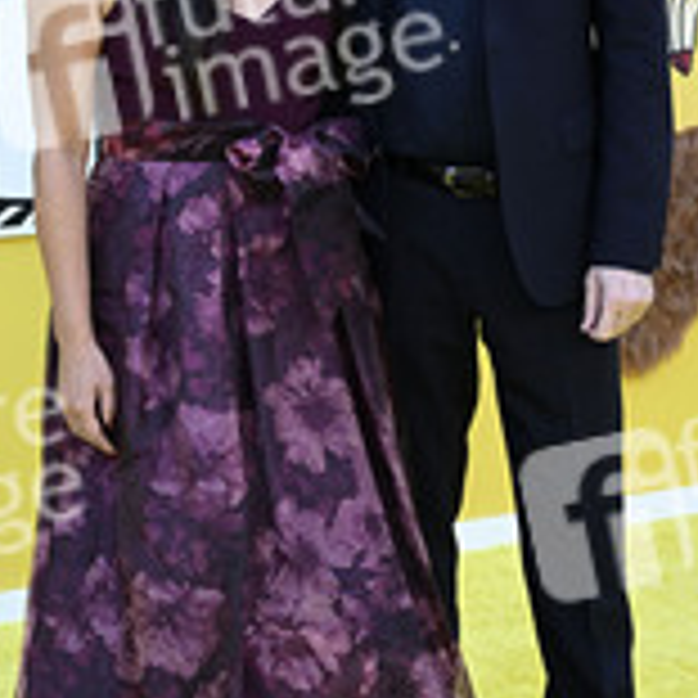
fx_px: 3194
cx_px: 342
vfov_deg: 12.5
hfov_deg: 12.5
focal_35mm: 140
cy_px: 270
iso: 800
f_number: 6.3
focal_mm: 64
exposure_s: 1/200
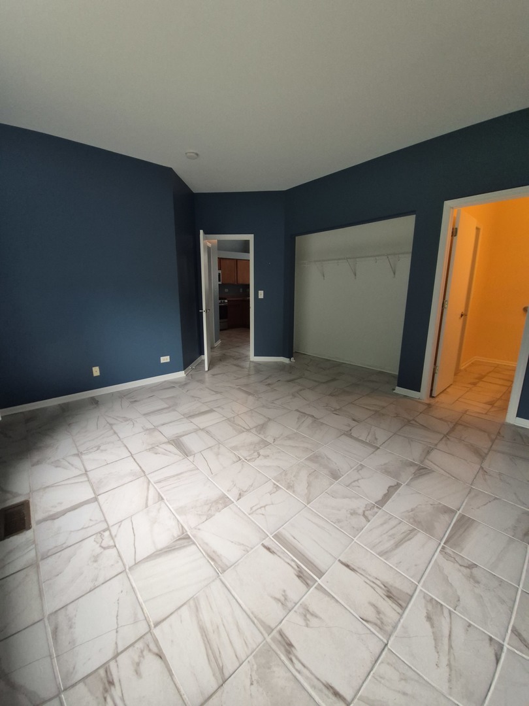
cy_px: 353
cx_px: 264
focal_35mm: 13
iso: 50
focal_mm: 1.74
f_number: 2.2
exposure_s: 1/60
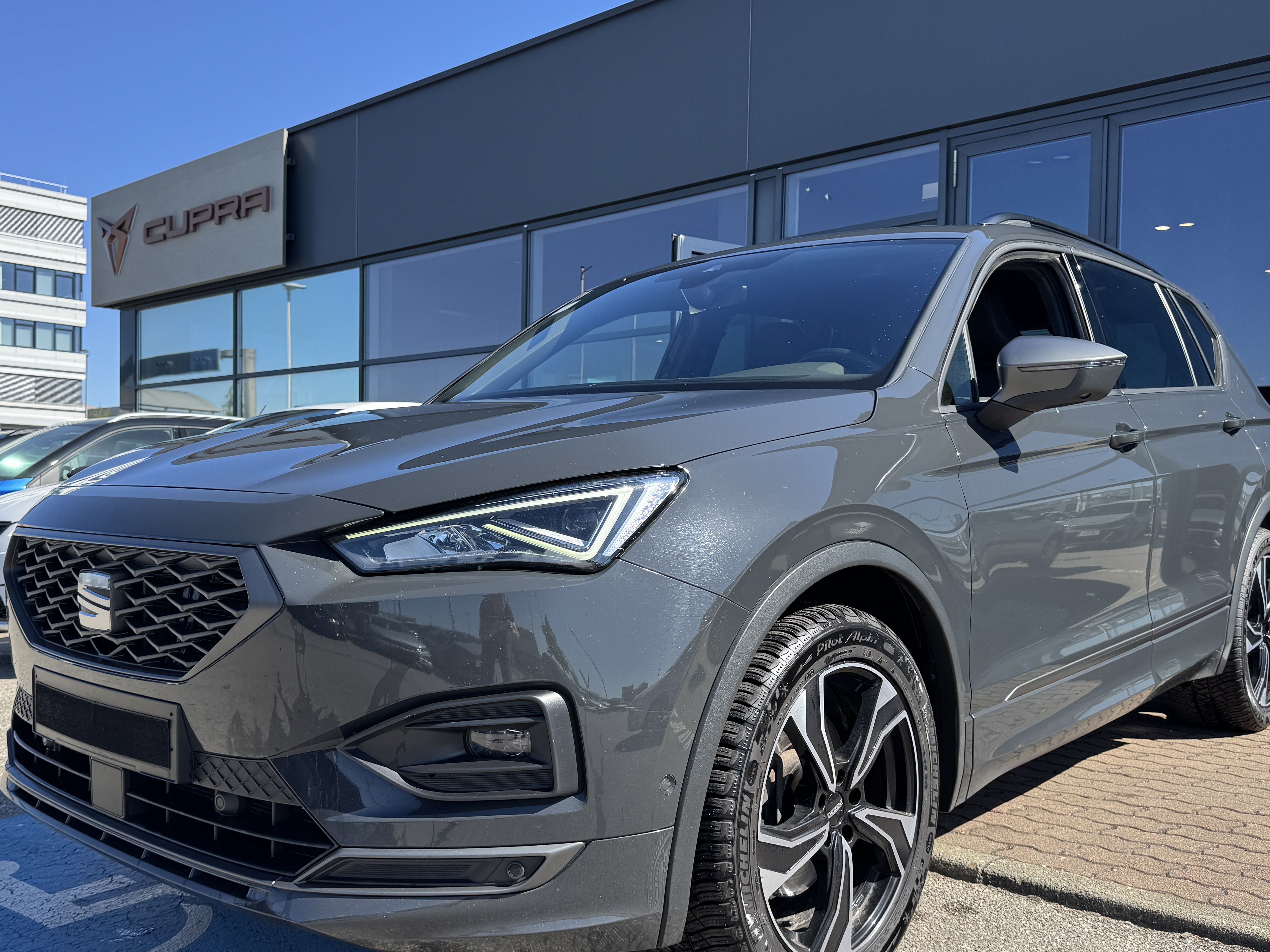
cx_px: 559
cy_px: 518
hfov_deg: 56.7
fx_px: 1174
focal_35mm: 32
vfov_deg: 44.1
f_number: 1.78
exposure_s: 1/1869
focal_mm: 6.76
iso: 80
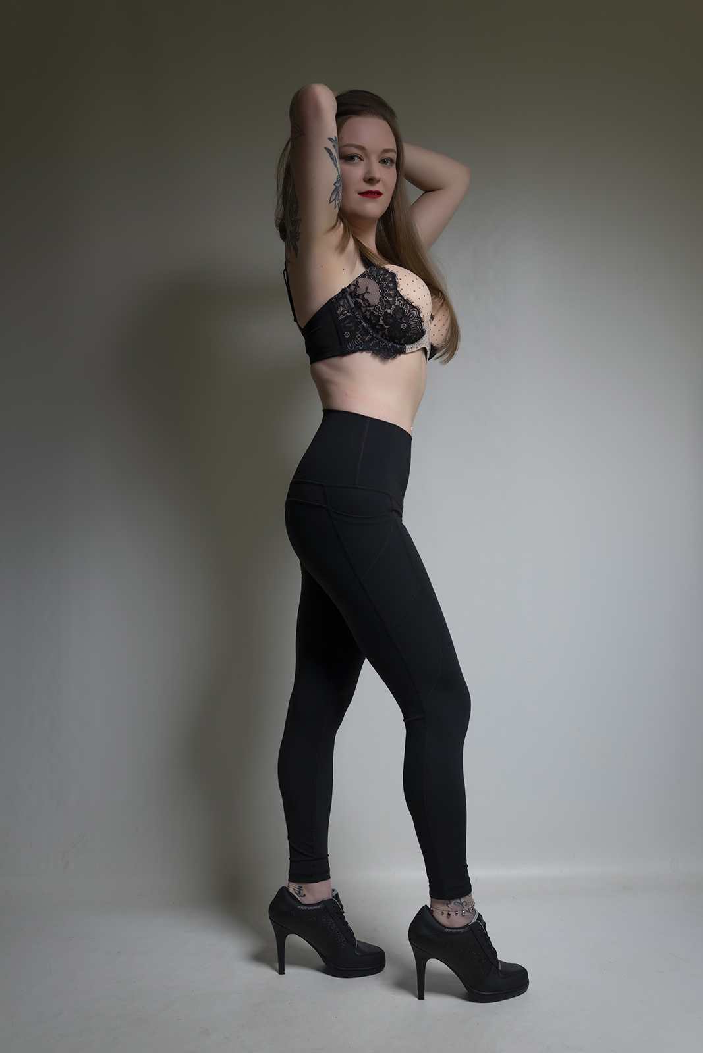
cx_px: 352
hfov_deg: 37.9
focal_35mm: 35
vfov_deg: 54.4
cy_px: 526
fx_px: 1025
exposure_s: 1/200
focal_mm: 35
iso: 50
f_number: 4
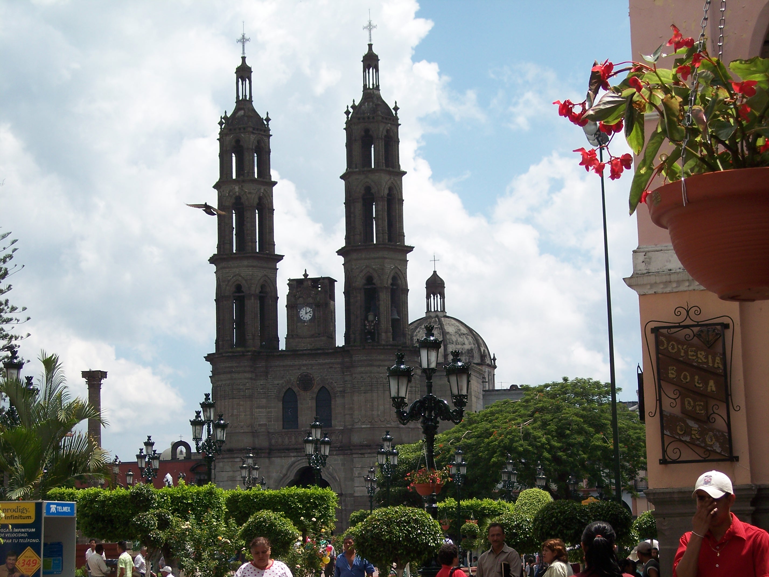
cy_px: 288
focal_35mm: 78
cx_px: 384
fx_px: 1733
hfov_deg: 25.0
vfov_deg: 18.9
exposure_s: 1/1000
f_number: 4.8
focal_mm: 16
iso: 100
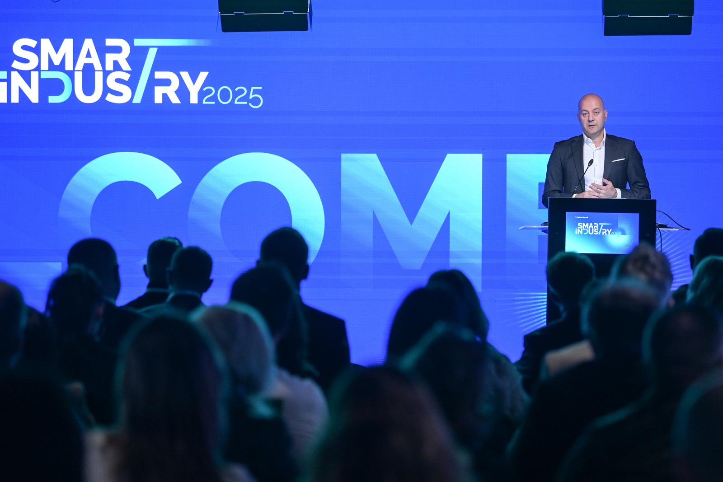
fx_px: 2611
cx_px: 362
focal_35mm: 130
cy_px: 241
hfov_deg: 15.8
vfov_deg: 10.6
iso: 1600
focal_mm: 130
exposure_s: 1/200
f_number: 2.8
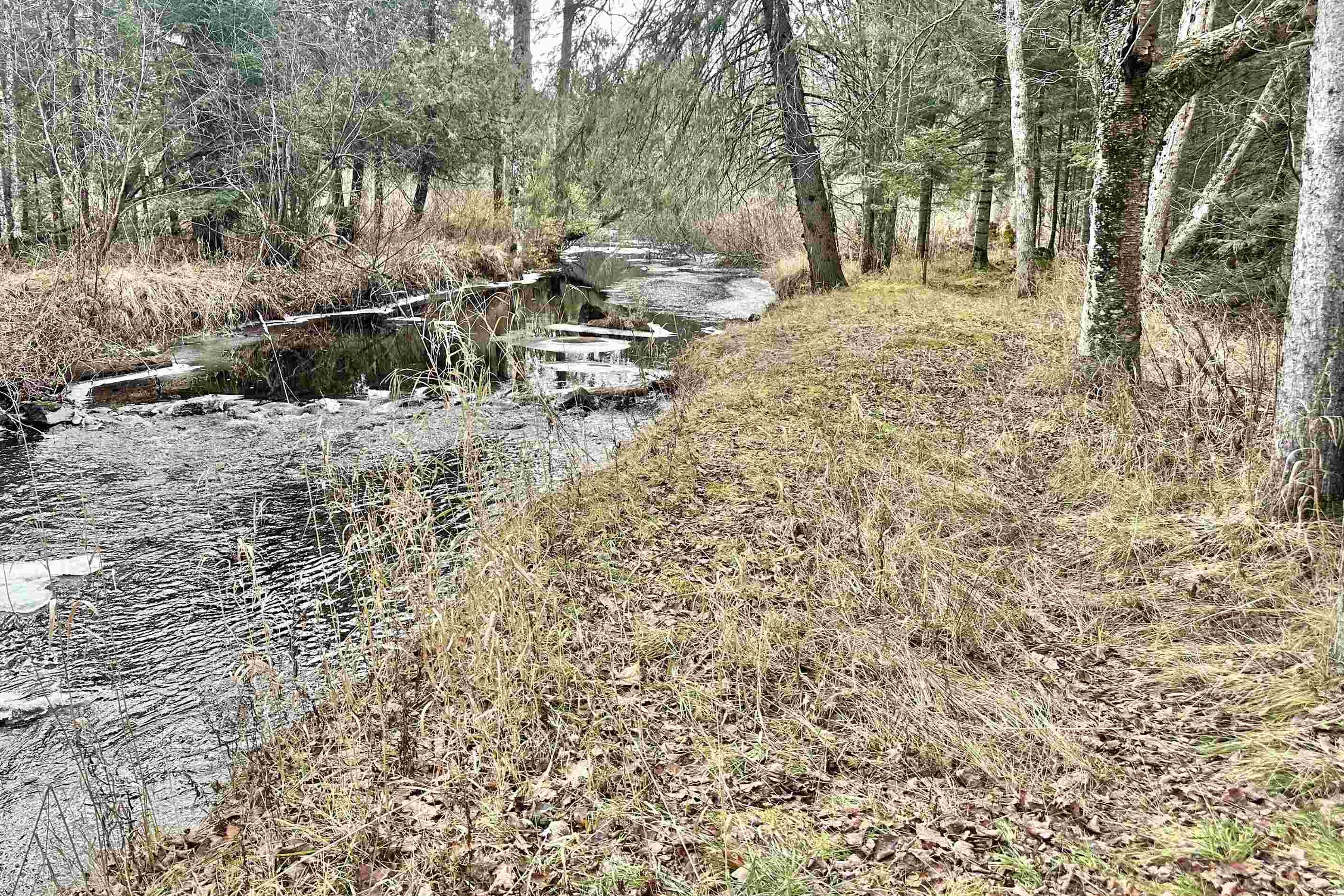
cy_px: 387
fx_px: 1008
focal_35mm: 27
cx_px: 655
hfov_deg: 67.4
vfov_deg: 47.8
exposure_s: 1/486
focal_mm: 6.86
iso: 80
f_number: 1.78
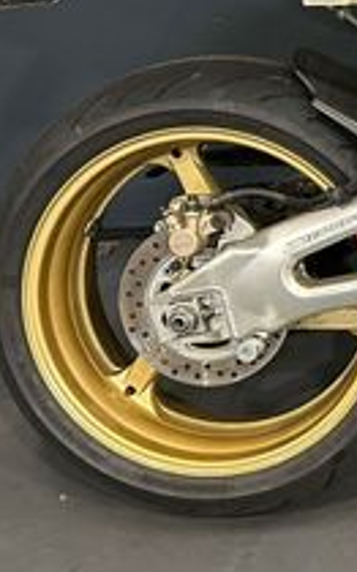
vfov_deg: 24.0
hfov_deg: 13.2
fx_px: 1309
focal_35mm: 84
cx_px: 736
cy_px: 54
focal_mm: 5.7
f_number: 1.5
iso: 250
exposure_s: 1/60
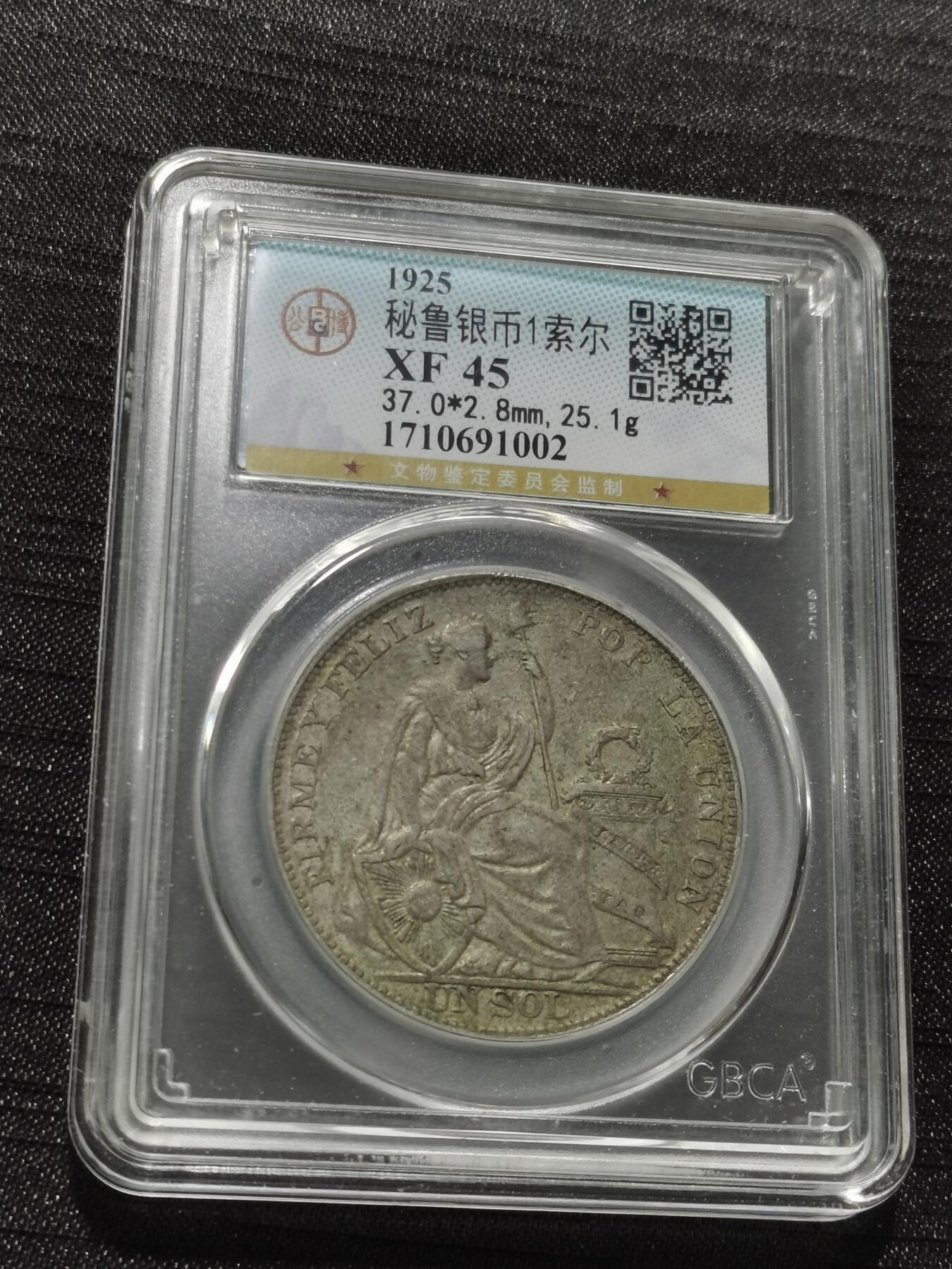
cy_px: 634
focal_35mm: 66
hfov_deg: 22.3
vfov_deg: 29.4
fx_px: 2420
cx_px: 476
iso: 50
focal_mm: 5.58
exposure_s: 1/100
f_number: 1.8
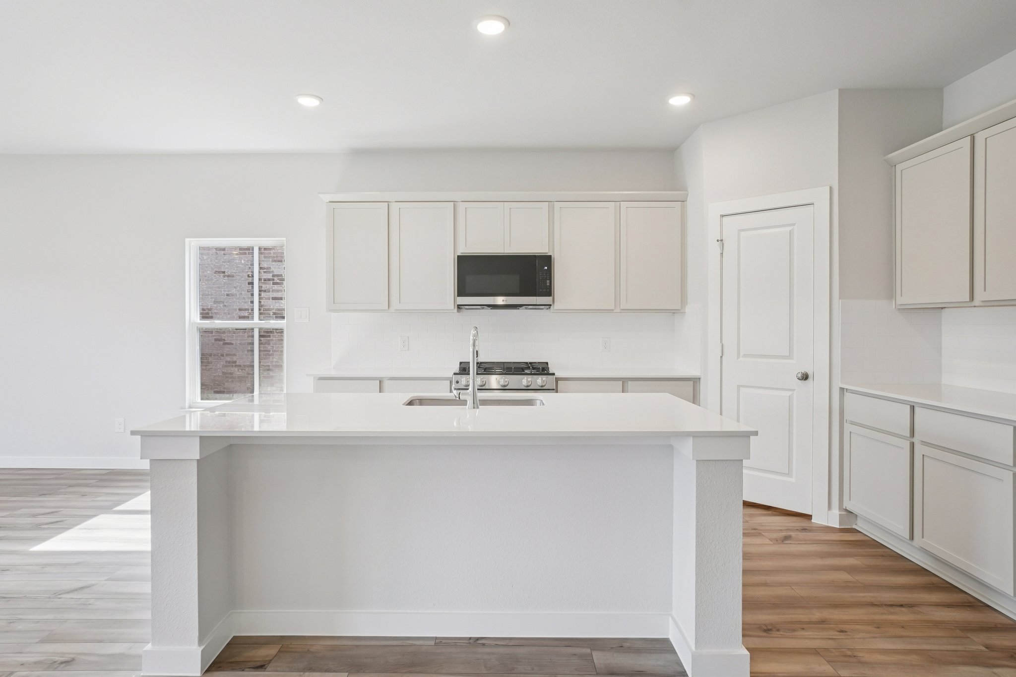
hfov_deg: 86.9
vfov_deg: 64.5
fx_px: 536
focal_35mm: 19
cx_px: 508
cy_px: 338
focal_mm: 13
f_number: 8
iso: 400
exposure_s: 1/30
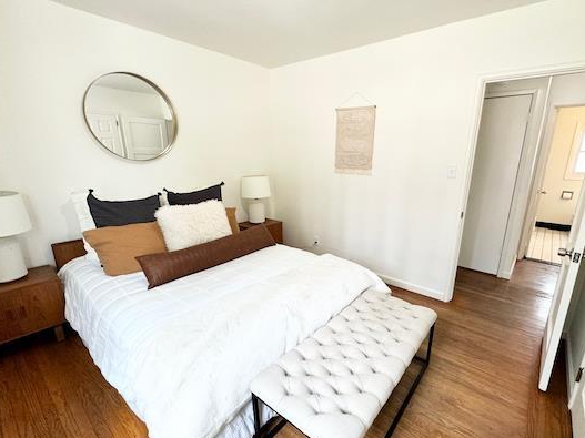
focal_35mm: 17
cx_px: 314
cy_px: 231
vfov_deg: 74.6
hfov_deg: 90.9
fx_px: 287
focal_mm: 2.22
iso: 160
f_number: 2.2
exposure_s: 1/120
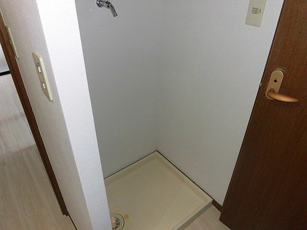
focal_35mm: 24
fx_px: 213
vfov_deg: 56.8
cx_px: 154
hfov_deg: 71.6
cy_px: 115
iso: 100
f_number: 3.1
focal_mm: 4.3
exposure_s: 1/25
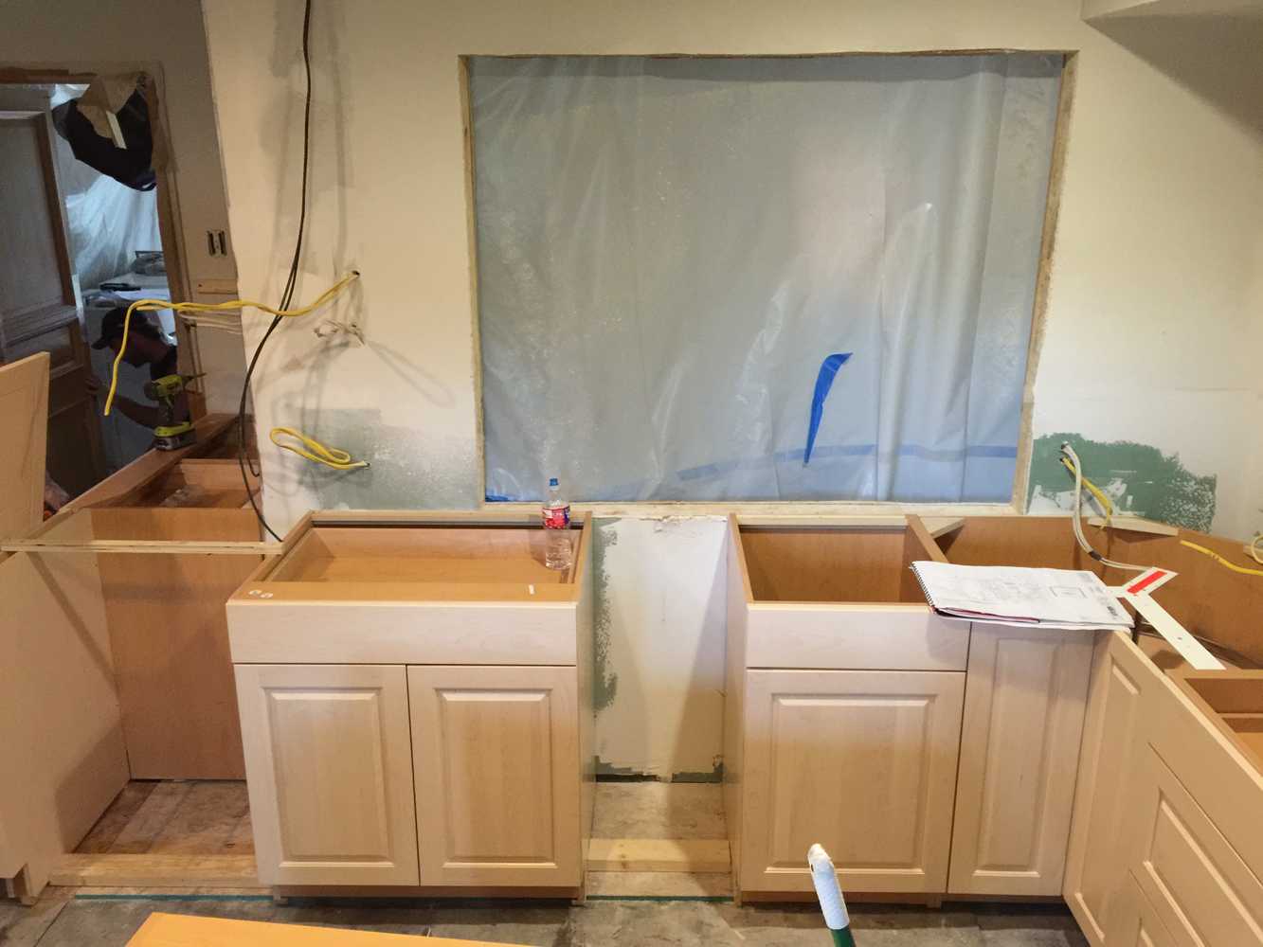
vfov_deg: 48.2
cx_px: 632
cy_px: 474
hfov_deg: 61.7
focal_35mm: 29
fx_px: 1058
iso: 125
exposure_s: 1/15
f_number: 2.2
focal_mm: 4.15
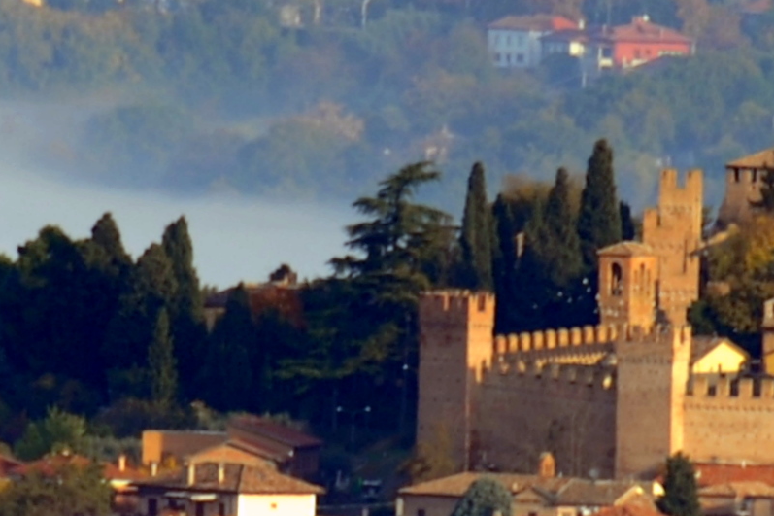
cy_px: 324
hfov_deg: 1.3
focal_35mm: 1602
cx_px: 1304
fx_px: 34434
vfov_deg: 0.9
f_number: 9
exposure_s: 1/320
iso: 200
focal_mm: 300
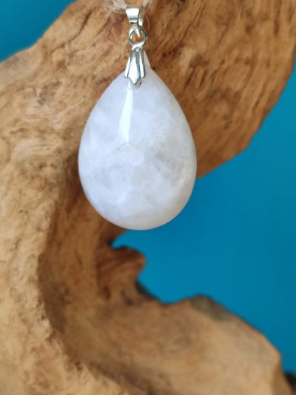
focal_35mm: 26
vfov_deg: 67.3
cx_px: 148
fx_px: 296
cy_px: 198
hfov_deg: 53.1
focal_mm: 4.77
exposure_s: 1/125
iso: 112
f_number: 1.75
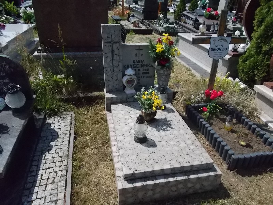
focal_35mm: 26
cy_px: 102
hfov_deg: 67.3
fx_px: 205
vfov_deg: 53.1
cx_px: 136
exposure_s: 1/1000
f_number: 8
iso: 400
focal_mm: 4.6
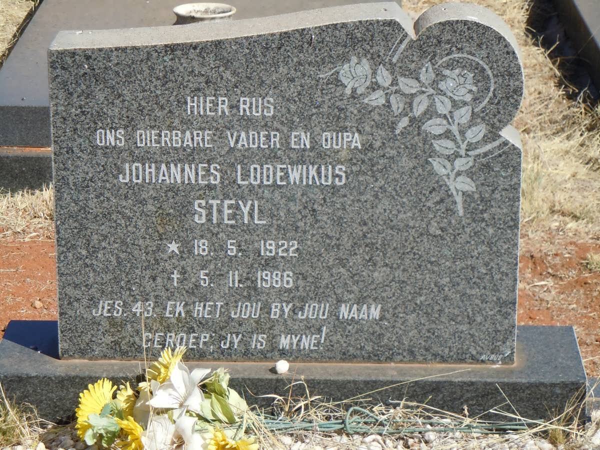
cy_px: 225
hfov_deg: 14.8
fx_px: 2305
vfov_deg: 11.1
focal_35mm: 133
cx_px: 300
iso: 200
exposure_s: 1/1000
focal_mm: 24
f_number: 4.6
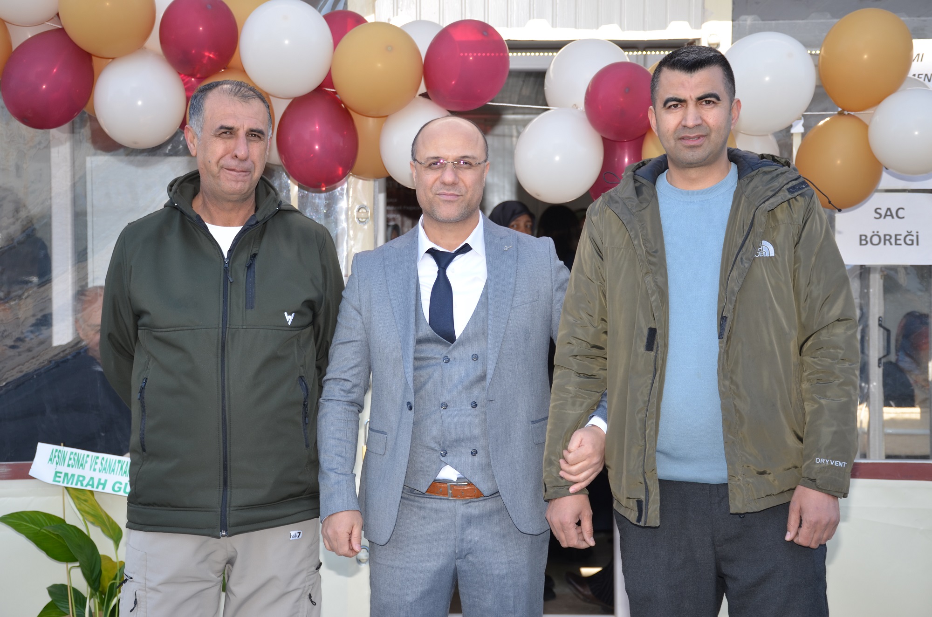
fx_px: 1860
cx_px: 466
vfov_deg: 18.8
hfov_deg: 28.1
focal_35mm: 72
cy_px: 308
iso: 140
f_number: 5.6
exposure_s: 1/125
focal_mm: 48
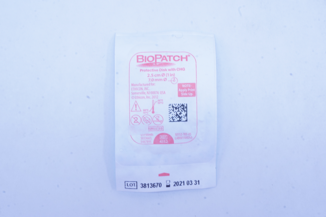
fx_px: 638
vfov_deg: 19.3
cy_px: 108
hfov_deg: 28.7
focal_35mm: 70
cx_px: 163
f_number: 22
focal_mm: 47
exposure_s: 1/8
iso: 400
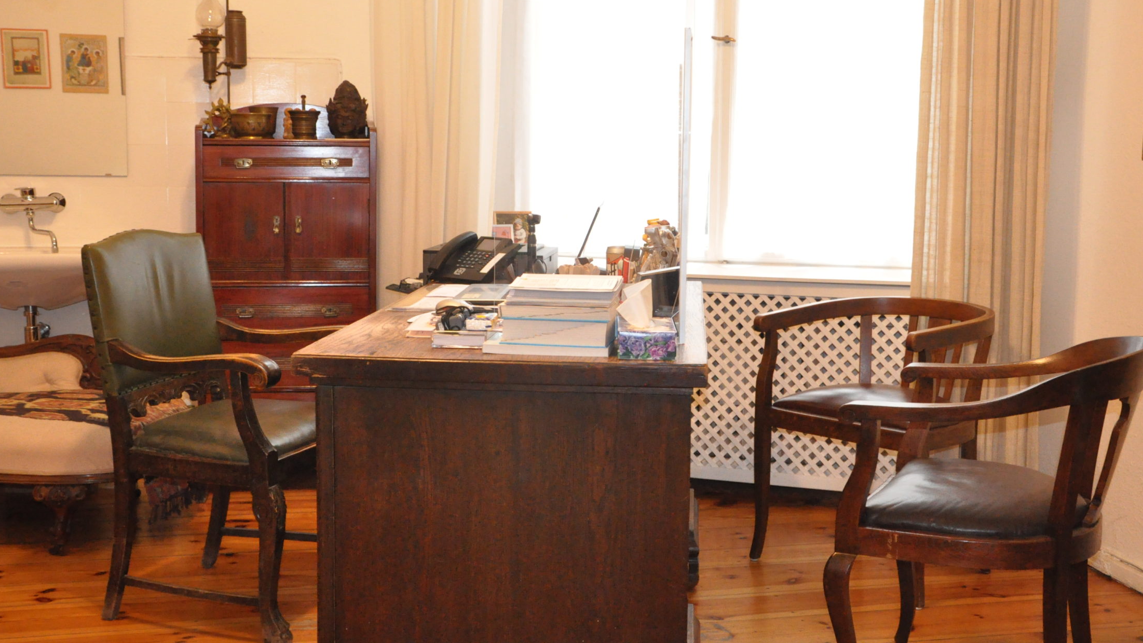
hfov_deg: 44.9
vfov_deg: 26.2
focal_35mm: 46
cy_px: 294
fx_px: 1382
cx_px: 560
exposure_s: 1/60
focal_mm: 25
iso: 3200
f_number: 5.6
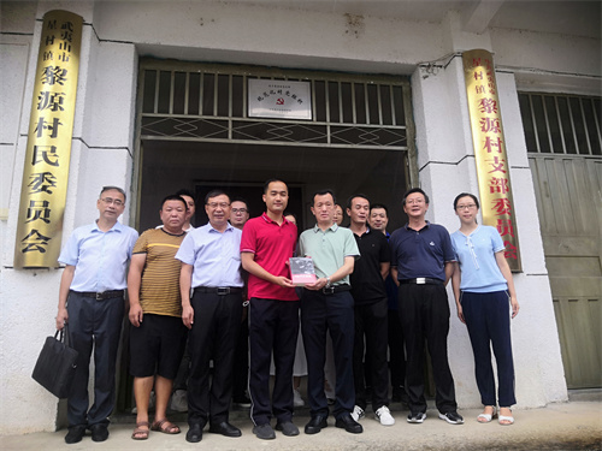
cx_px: 301
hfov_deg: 65.3
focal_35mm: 27
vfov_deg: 51.4
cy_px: 226
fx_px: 470
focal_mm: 3.95
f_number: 1.8
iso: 50
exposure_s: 1/90
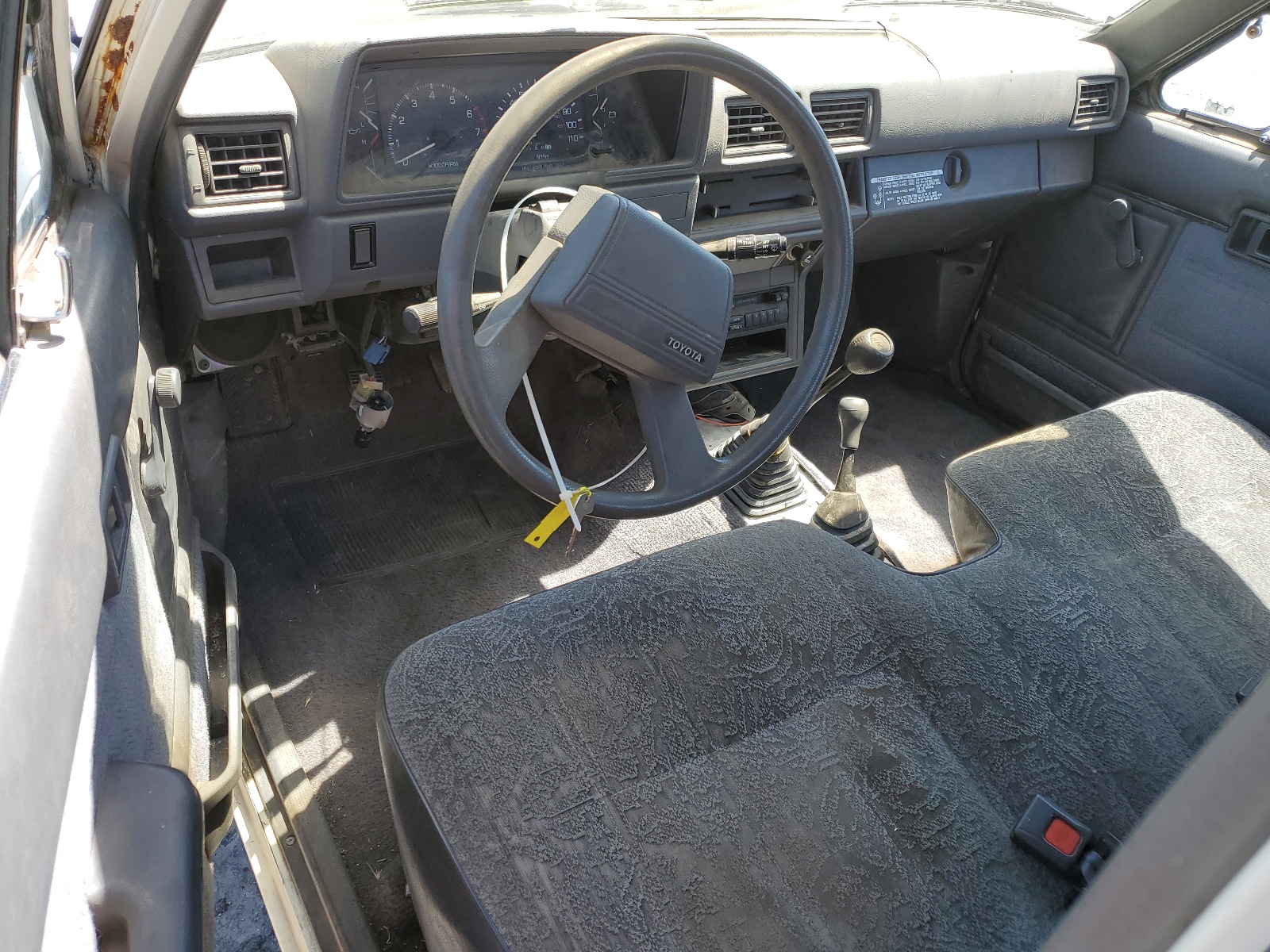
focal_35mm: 26
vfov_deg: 53.1
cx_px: 635
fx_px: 954
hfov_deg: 67.3
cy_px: 476
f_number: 1.5
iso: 50
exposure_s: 1/455
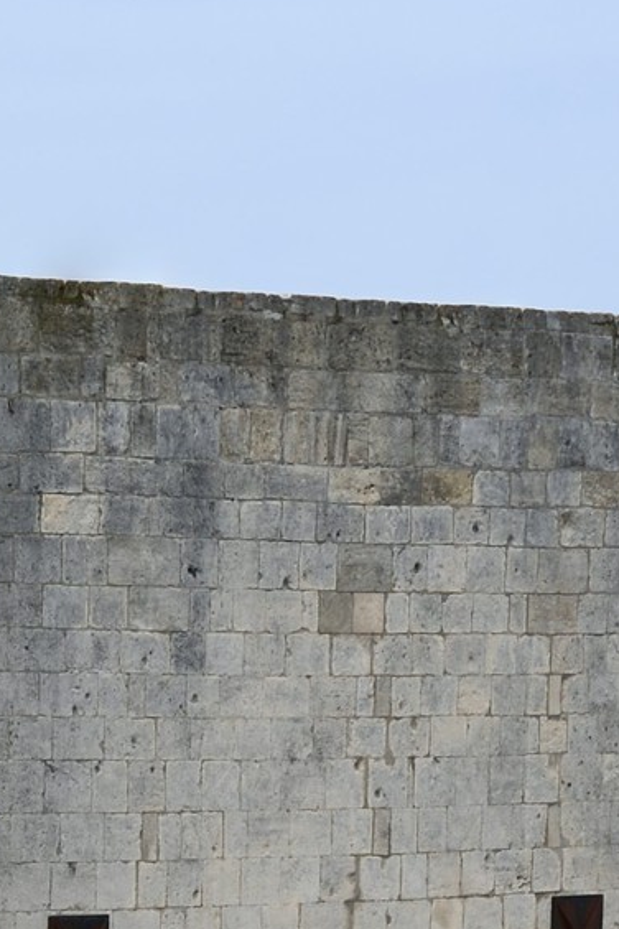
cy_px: 1888
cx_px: -125
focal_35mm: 213
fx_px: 5493
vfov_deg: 9.1
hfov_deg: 6.4
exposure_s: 1/250
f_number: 13
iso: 200
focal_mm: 50
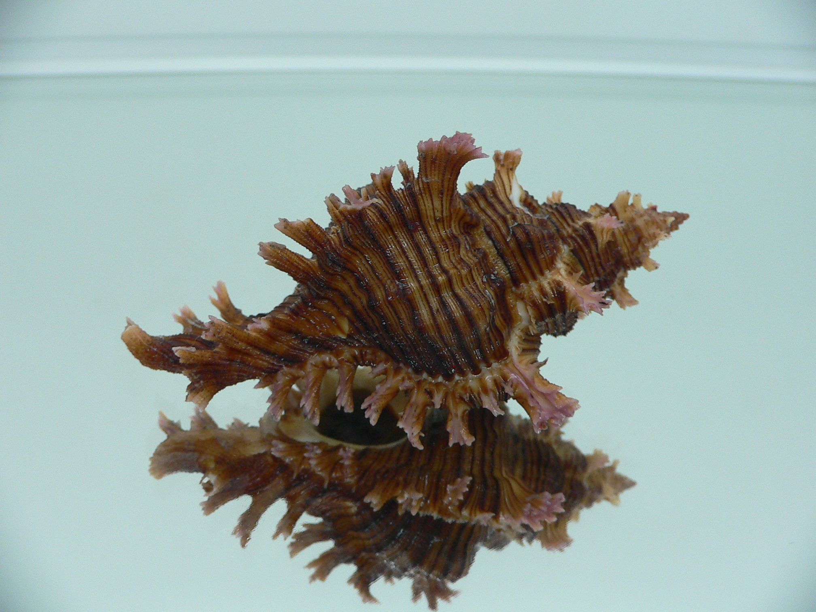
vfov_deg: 40.7
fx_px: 825
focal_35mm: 35
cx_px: 408
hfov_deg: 52.6
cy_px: 306
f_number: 2.8
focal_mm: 4.6
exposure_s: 1/60
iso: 150
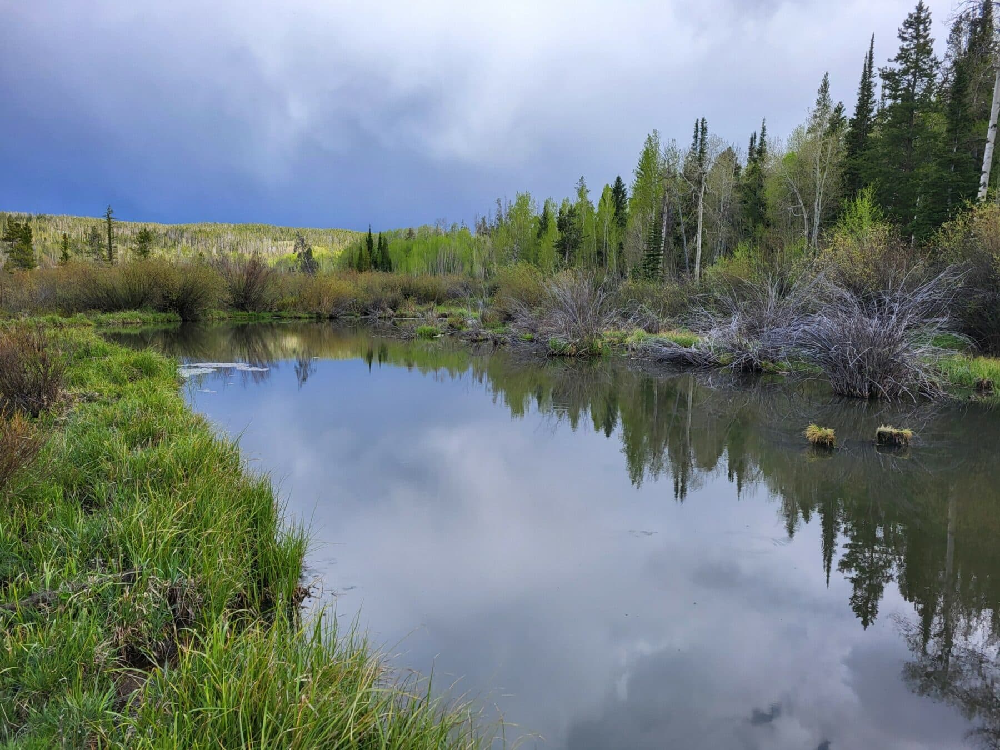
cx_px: 500
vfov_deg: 53.1
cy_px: 375
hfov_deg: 67.3
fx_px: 751
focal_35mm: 26
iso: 40
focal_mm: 5.4
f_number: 1.8
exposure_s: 1/1597
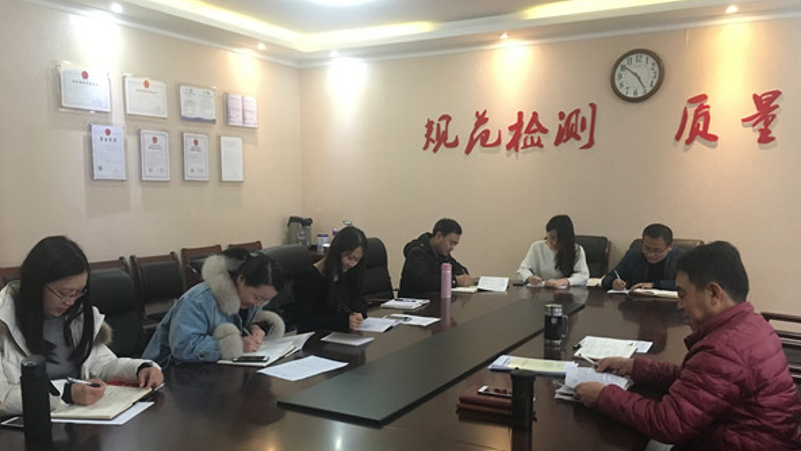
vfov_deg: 36.5
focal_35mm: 32
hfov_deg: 61.0
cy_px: 282
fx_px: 680
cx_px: 396
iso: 200
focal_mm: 4.15
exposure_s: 1/25
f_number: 2.2
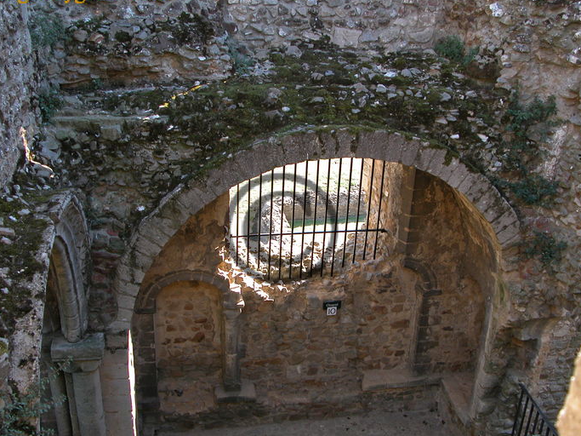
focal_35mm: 41
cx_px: 281
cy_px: 229
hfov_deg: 45.8
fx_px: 688
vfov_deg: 35.1
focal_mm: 8.9
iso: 100
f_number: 3.2
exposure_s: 1/85.4
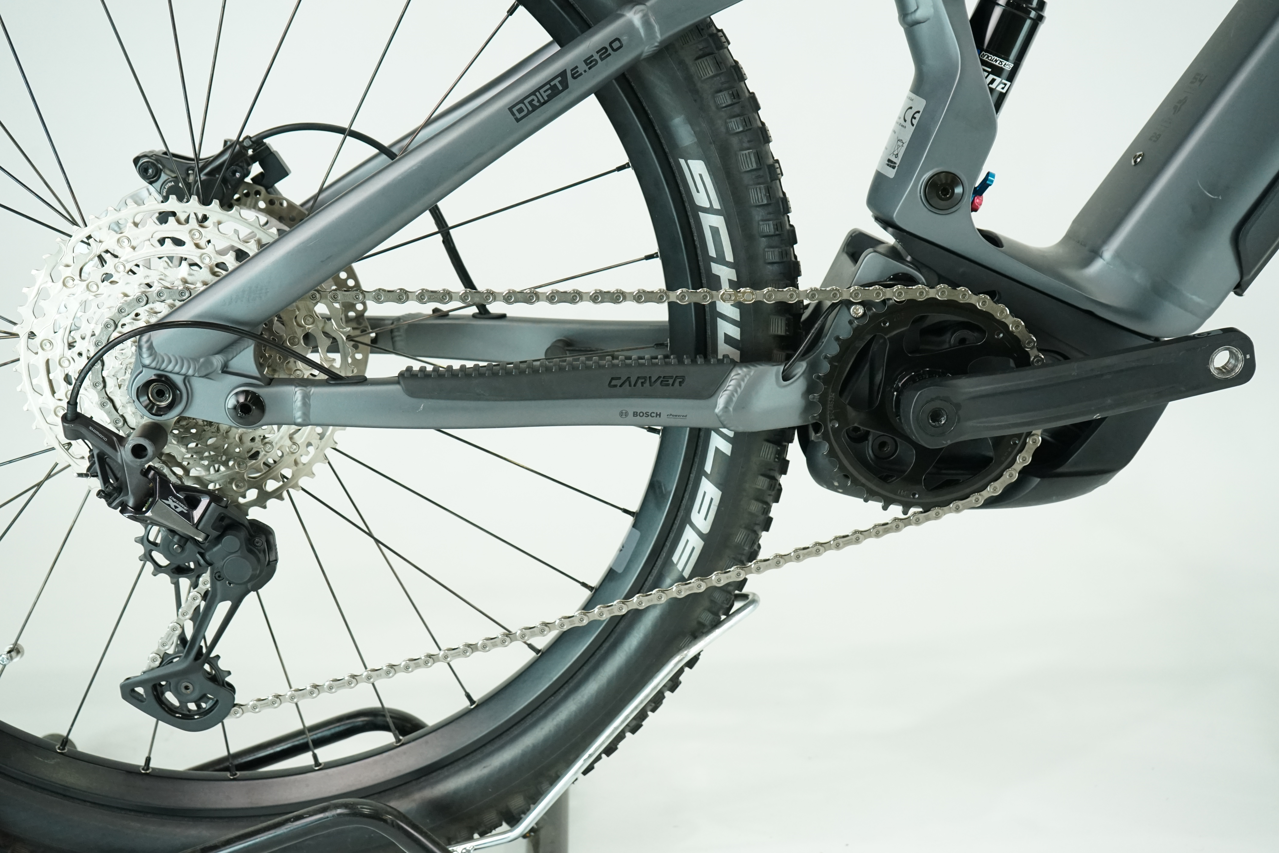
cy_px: 426
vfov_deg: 30.5
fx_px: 1563
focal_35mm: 44
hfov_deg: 44.5
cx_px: 640
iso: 2500
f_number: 6.3
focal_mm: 44
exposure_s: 1/200
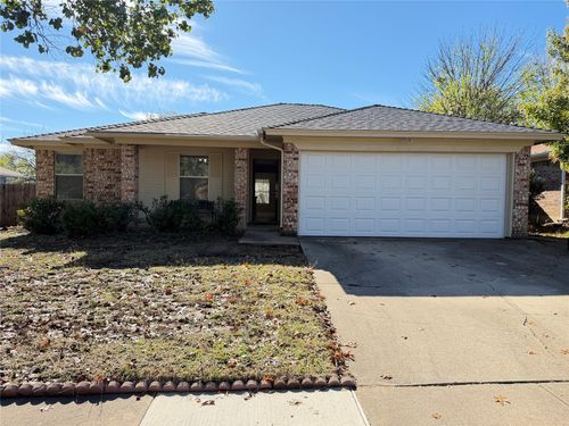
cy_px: 213
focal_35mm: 24
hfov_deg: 71.6
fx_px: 394
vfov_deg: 56.8
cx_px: 284
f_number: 1.78
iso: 100
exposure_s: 1/1812
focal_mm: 6.76
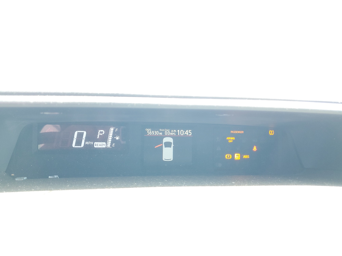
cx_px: 171
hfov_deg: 67.3
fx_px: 257
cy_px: 128
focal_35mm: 26
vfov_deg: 53.1
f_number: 1.5
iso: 73
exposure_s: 1/60.2
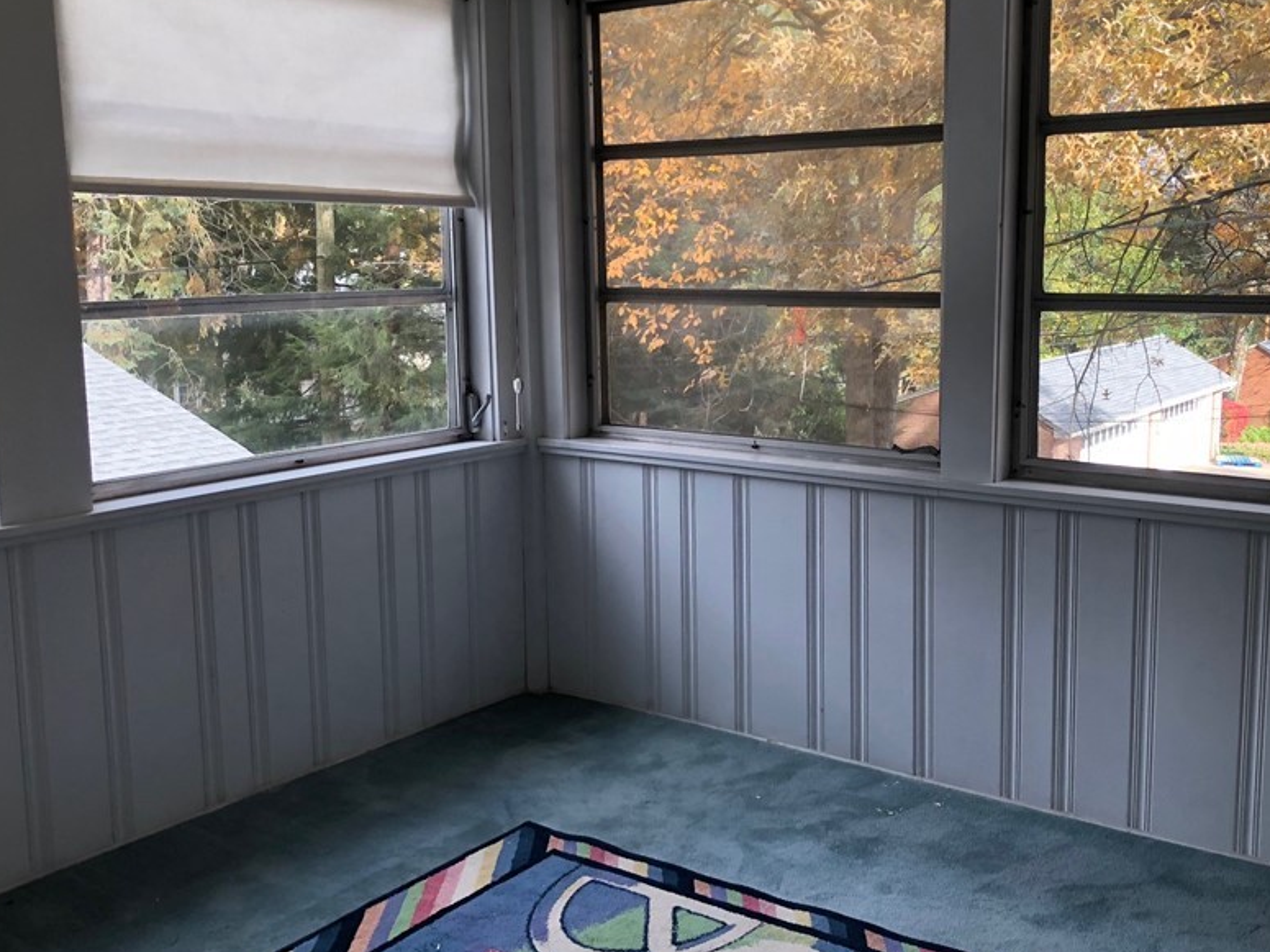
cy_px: 424
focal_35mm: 37
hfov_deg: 49.9
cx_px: 741
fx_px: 1357
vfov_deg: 38.6
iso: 32
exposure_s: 1/120
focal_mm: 3.99
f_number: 1.8
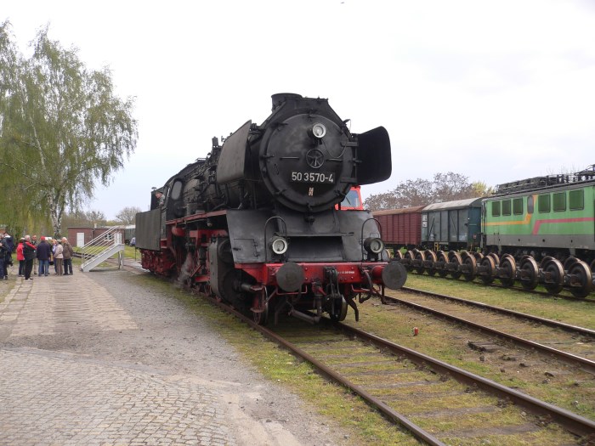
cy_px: 223
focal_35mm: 35
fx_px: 602
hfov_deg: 52.6
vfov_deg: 40.7
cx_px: 298
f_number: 2.8
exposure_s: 1/250
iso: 100
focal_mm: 5.8
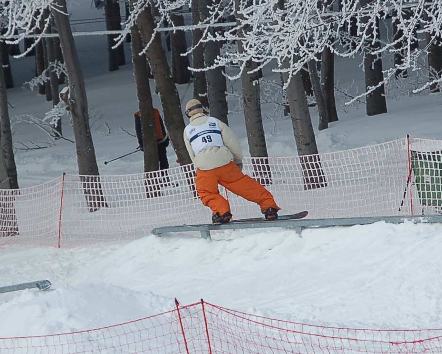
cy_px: 177
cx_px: 233
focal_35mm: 133
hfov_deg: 14.5
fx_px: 1740
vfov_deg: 11.6
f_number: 5.6
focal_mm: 78
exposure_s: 1/1000
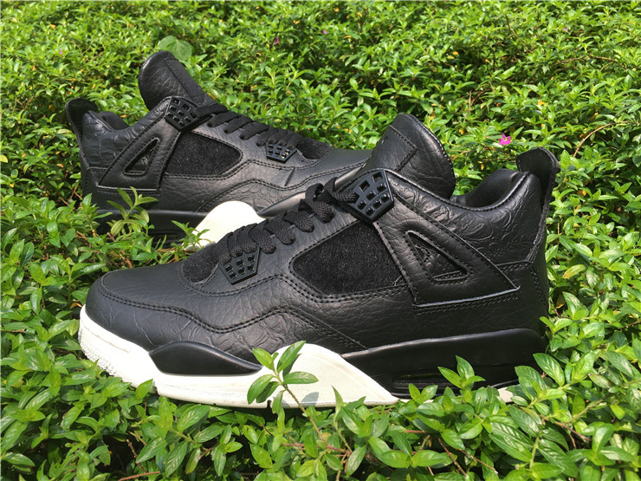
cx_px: 320
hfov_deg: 61.7
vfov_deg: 48.2
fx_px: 537
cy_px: 240
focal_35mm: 29
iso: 25
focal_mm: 4.15
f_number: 2.2
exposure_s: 1/630
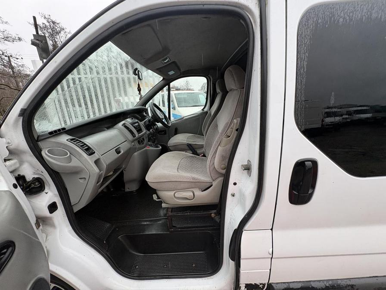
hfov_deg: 102.1
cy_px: 145
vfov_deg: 85.7
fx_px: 156
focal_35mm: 14
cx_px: 193
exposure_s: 1/99
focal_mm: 2.22
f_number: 2.2
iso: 64
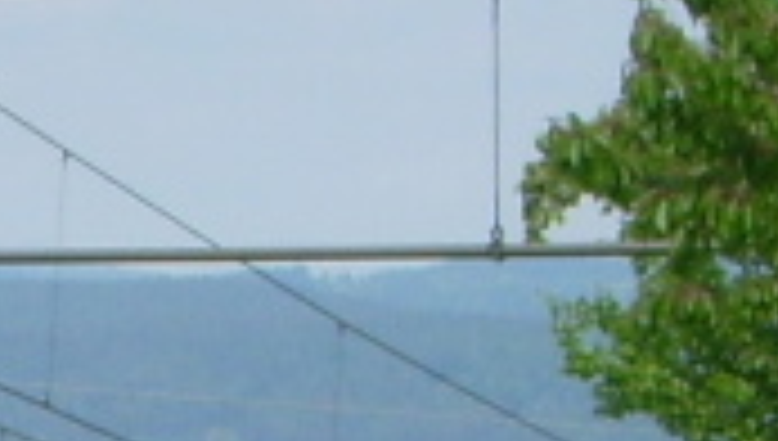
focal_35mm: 598
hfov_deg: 3.6
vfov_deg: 2.0
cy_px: 752
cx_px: -1106
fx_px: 12357
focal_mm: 15.53
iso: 50
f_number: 9.5
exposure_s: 1/148
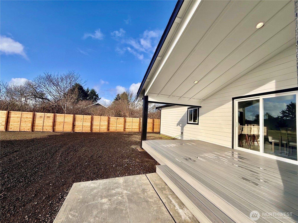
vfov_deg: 85.7
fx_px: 121
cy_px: 112
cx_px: 149
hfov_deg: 102.1
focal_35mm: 14
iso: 50
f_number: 2.2
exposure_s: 1/1431
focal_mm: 2.22
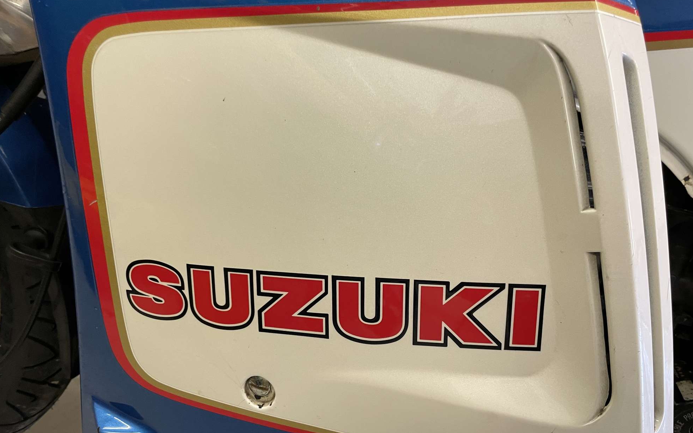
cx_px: 344
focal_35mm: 28
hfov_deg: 66.5
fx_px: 529
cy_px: 237
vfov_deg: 44.5
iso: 100
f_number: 1.6
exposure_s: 1/50
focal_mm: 4.2
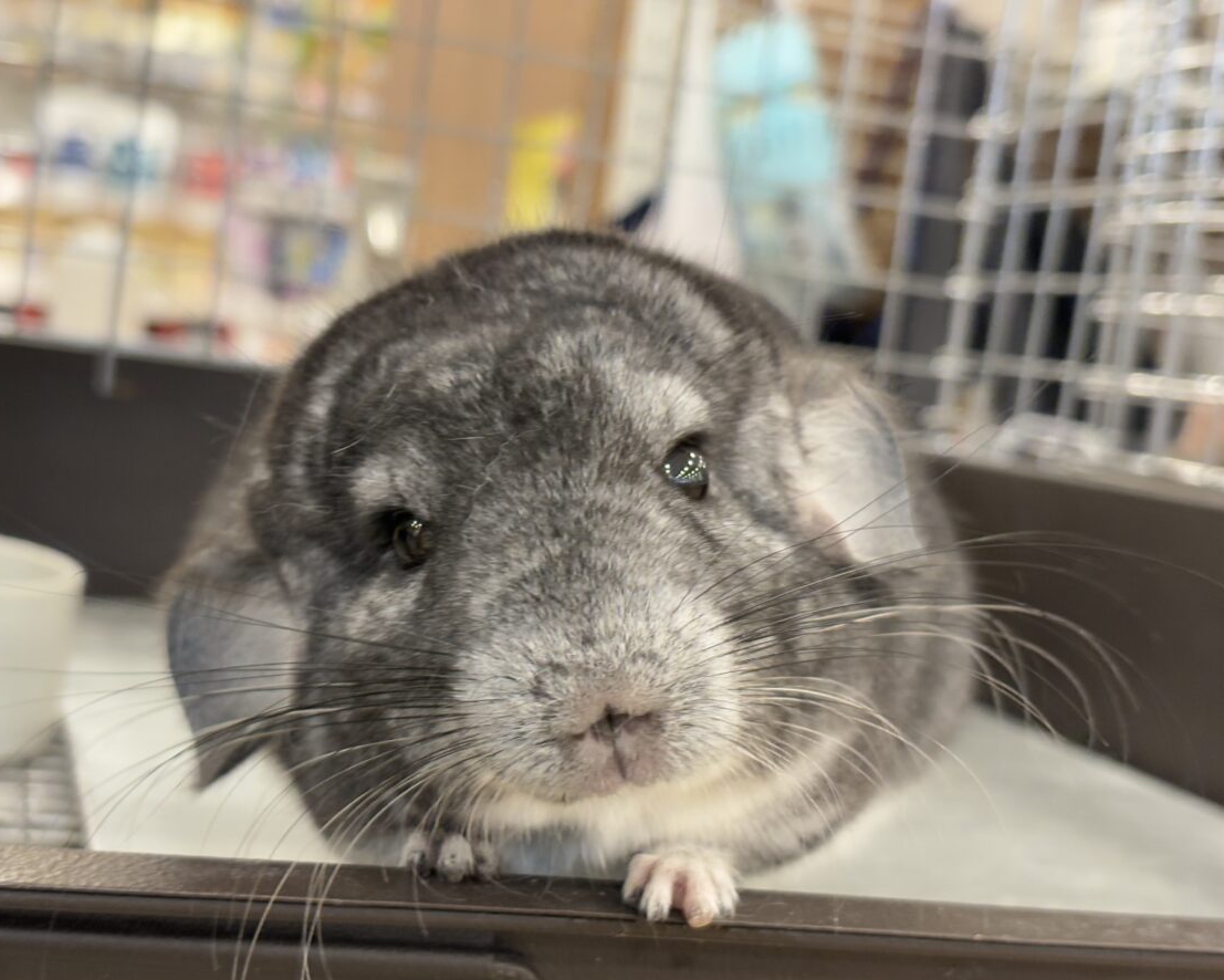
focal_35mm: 55
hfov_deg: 34.1
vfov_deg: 27.6
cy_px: 497
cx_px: 563
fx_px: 1993
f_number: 1.6
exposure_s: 1/33
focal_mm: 5.96
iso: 100
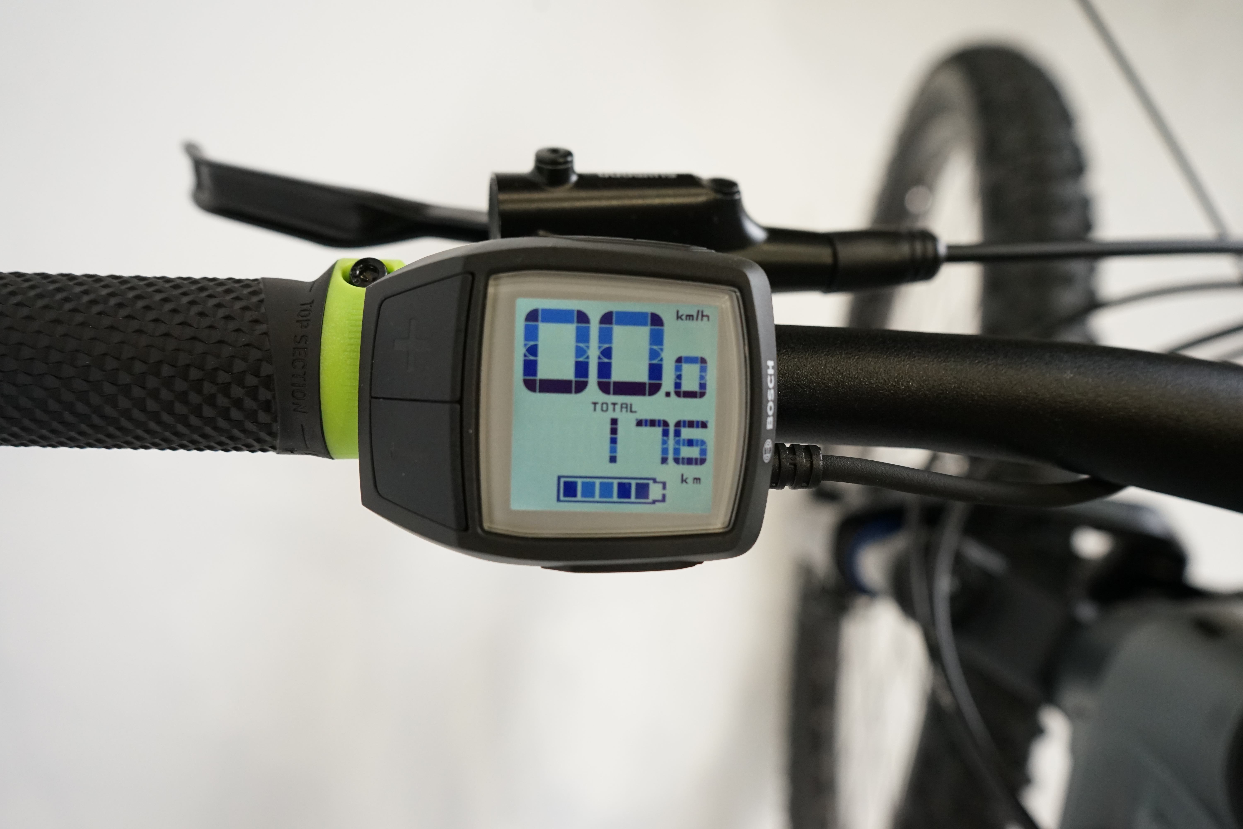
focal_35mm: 30
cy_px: 414
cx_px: 622
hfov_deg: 61.9
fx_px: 1036
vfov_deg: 43.6
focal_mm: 30
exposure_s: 1/200
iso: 2500
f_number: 5.6
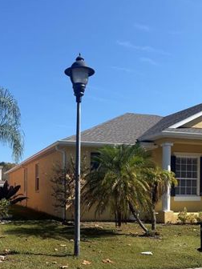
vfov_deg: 47.5
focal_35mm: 38
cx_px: 65
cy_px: 195
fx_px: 296
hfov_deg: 37.3
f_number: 1.78
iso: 80
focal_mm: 6.76
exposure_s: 1/4167
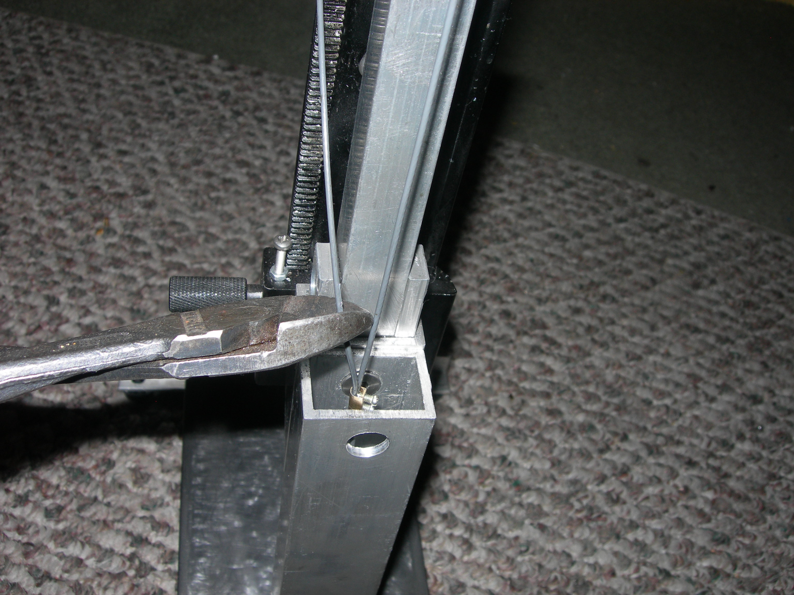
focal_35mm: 38
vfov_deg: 37.7
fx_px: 872
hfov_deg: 49.0
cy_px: 298
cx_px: 397
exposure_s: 1/60.1
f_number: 4.8
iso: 50
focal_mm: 7.8
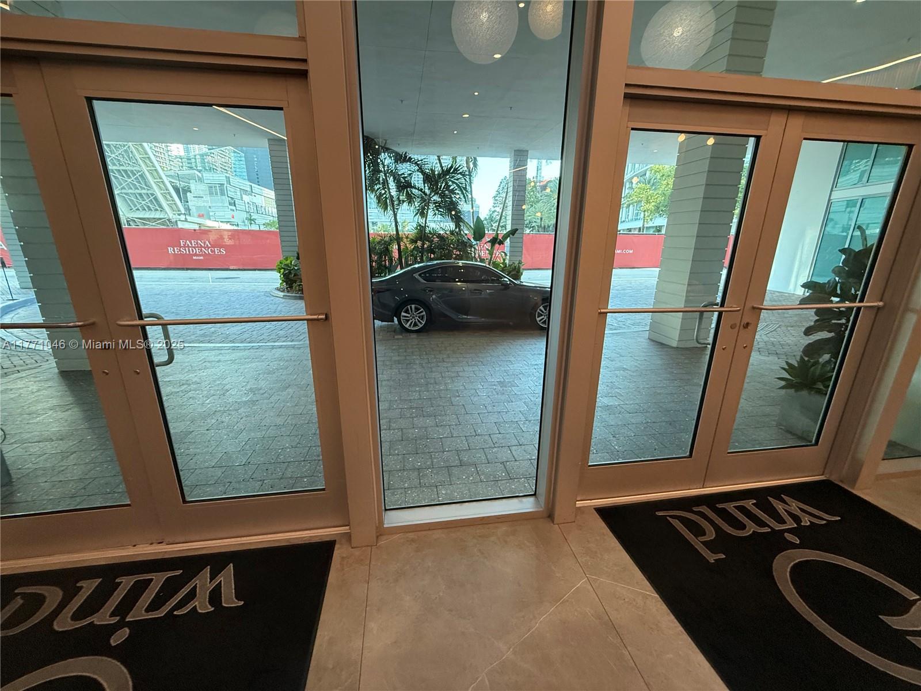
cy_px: 346
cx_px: 460
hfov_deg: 102.1
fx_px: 372
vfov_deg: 85.7
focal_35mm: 14
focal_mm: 2.22
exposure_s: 1/120
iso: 400
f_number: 2.2
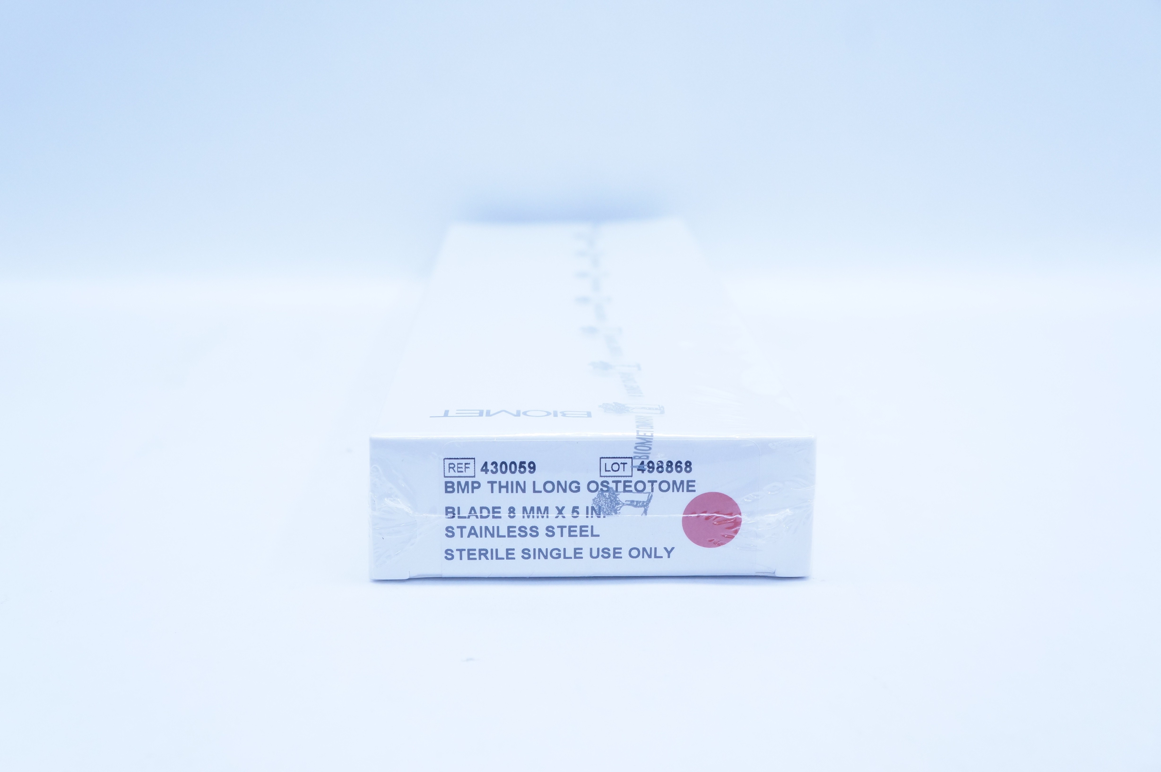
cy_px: 386
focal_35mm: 42
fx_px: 1353
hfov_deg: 46.4
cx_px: 580
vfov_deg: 31.8
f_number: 5.6
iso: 800
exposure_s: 1/160
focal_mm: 28
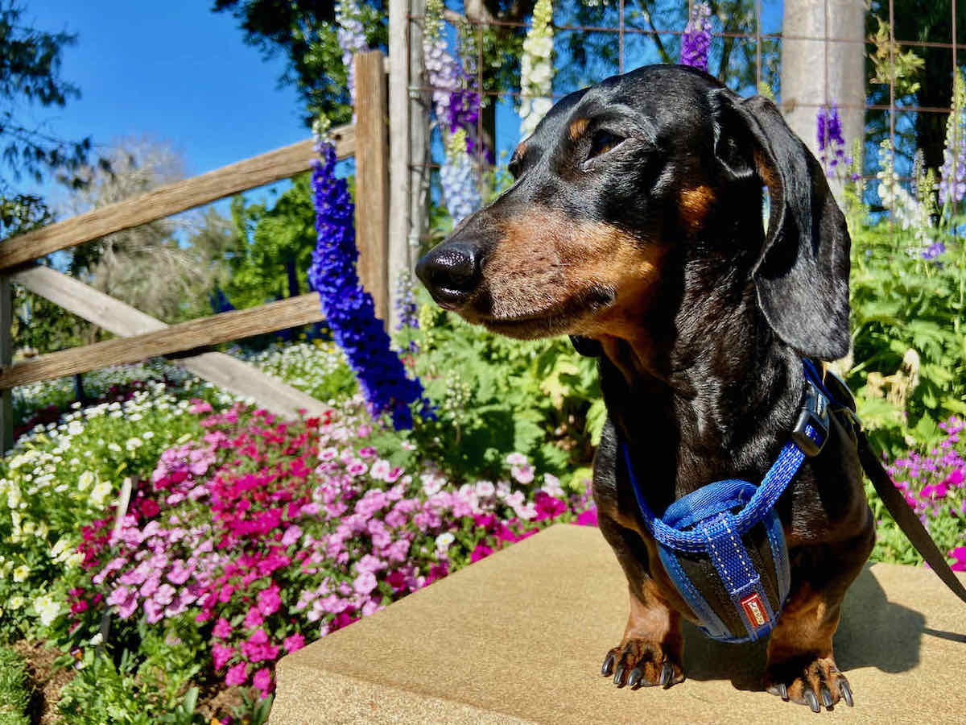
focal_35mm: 26
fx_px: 726
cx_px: 483
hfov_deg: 67.3
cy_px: 362
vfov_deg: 53.1
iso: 32
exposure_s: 1/1585
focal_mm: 4.25
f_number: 1.8
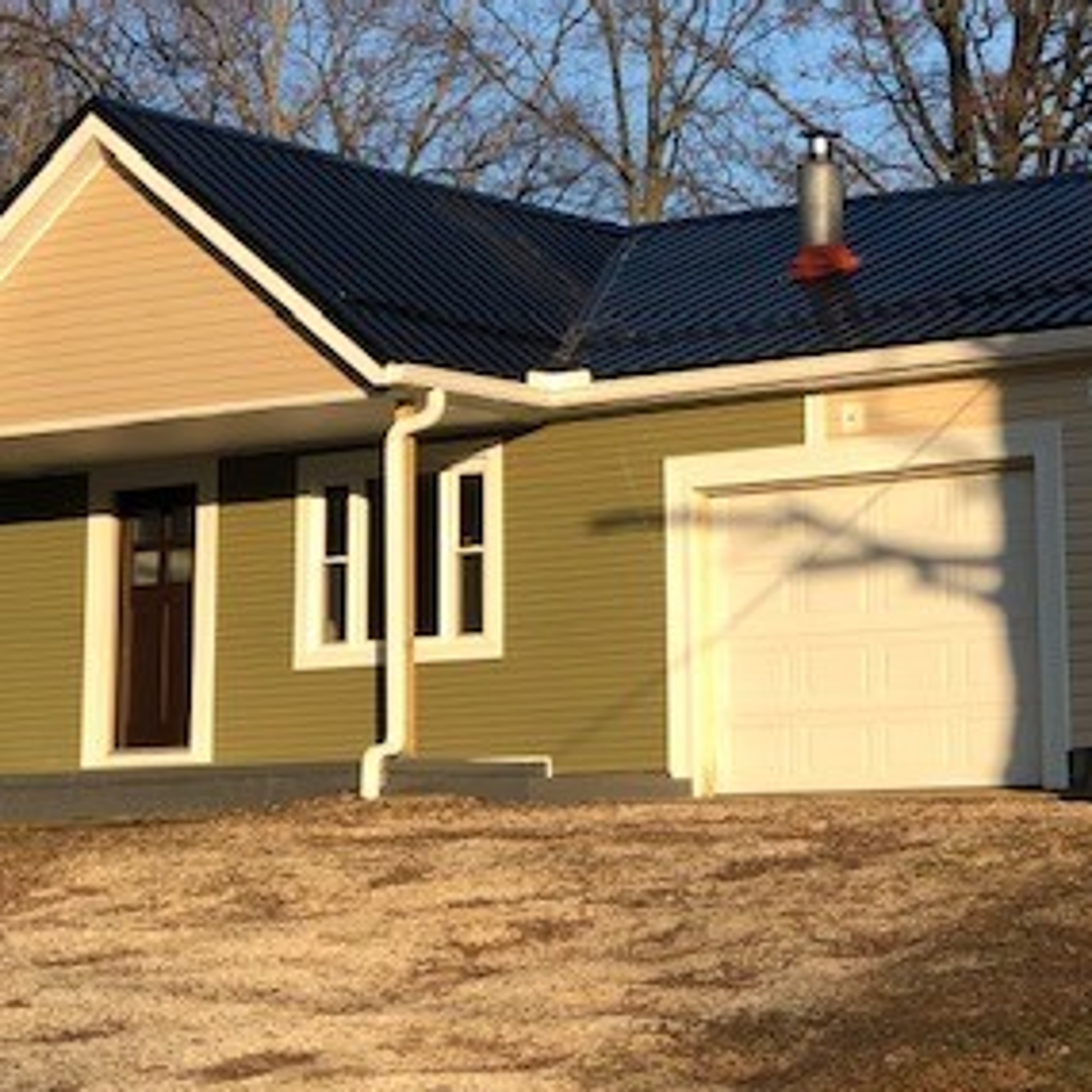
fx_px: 4033
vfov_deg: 15.4
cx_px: 858
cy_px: 307
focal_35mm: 113
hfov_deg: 15.3
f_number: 2.8
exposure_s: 1/381
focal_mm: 6.6
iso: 20
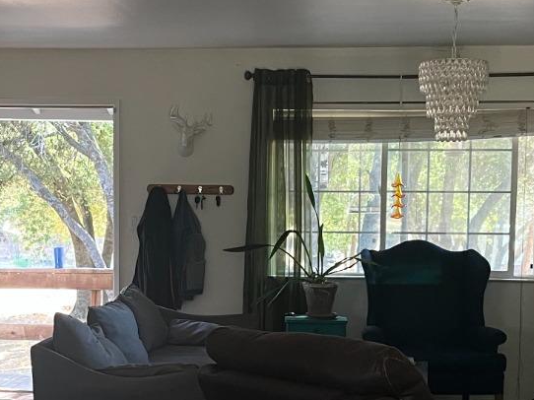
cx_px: 216
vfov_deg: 20.3
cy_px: 283
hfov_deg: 27.0
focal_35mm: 72
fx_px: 1110
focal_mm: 5.1
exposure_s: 1/63
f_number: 1.6
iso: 125
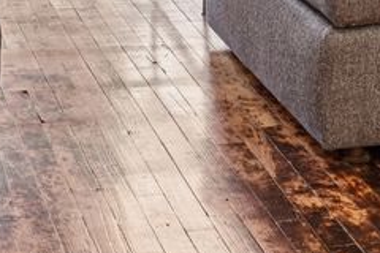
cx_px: 279
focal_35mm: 160
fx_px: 1689
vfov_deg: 7.7
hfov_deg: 12.8
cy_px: -432
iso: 800
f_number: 8
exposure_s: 1/3.33
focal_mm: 20
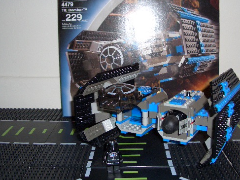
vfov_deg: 31.4
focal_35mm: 46
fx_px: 319
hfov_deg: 41.2
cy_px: 74
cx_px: 130
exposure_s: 1/60
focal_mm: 5.8
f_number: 2.6
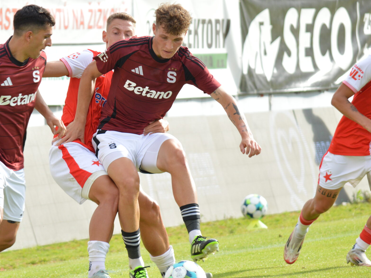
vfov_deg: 3.5
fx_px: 4565
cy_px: 141
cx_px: 136
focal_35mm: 426
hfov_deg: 4.7
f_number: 5
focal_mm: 180
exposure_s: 1/640
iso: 400
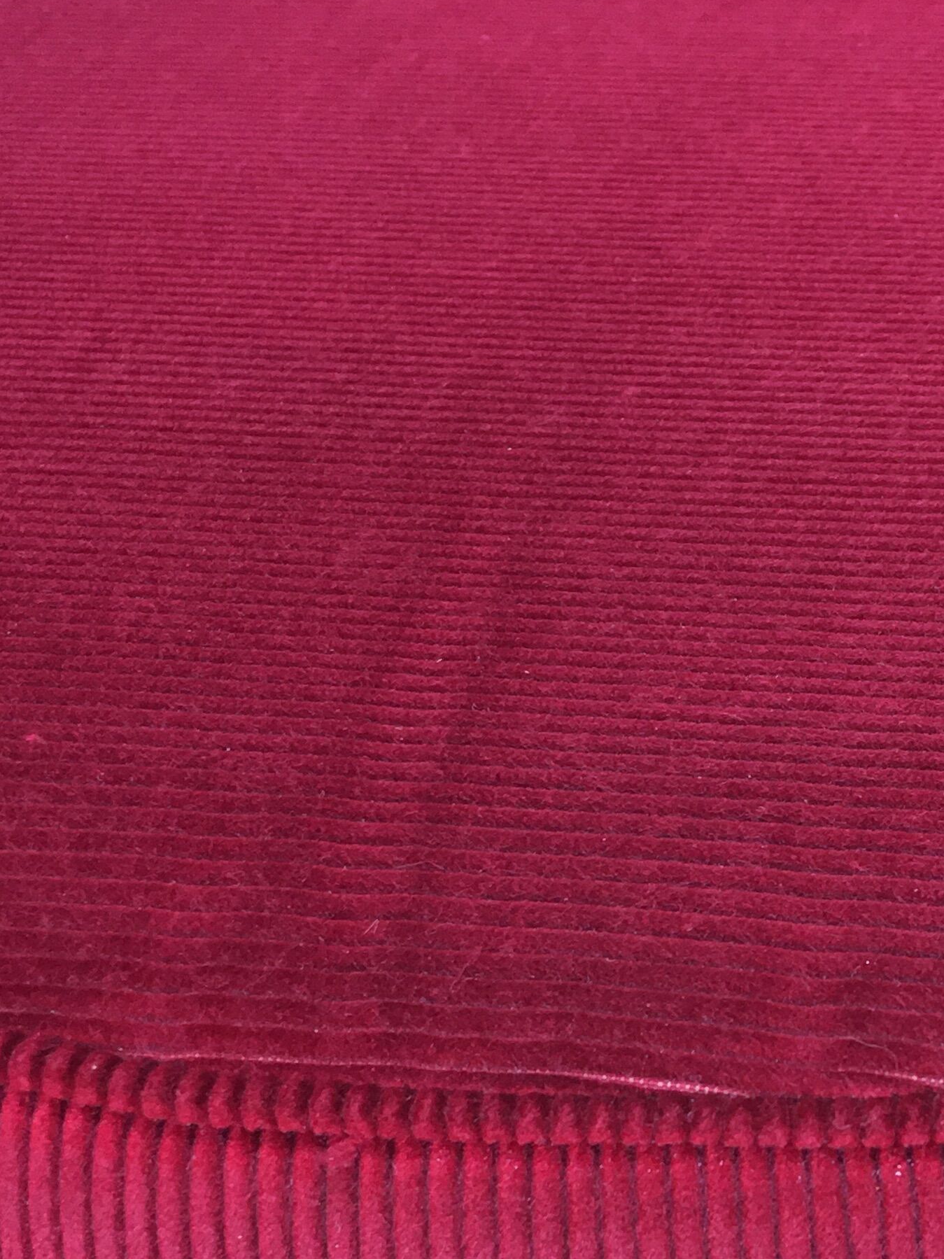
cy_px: 1169
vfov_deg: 28.5
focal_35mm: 65
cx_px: 889
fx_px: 2364
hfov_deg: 21.9
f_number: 2.2
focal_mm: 4.15
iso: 125
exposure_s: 1/33
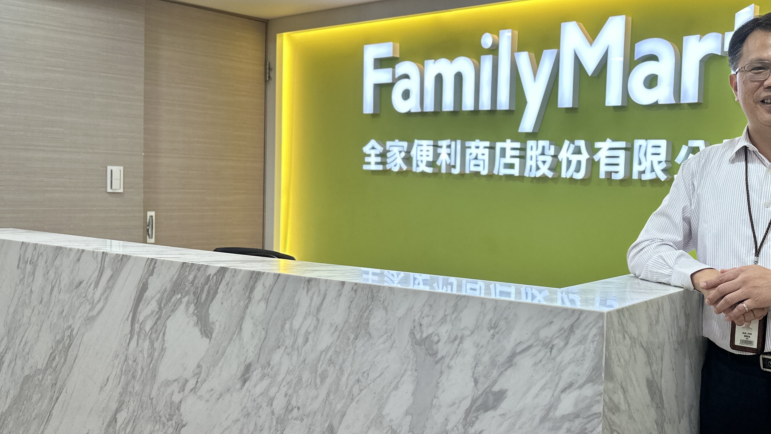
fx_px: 797
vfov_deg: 30.4
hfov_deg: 49.9
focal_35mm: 39
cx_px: 562
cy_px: 230
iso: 80
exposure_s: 1/215
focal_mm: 6.86
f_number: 1.78
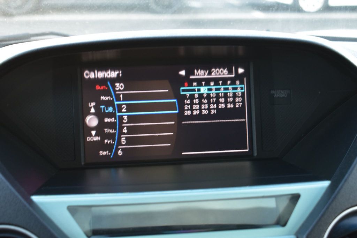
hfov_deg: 35.1
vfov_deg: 23.8
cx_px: 178
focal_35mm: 57
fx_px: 565
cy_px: 119
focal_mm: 38
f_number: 6.3
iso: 500
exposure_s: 1/15
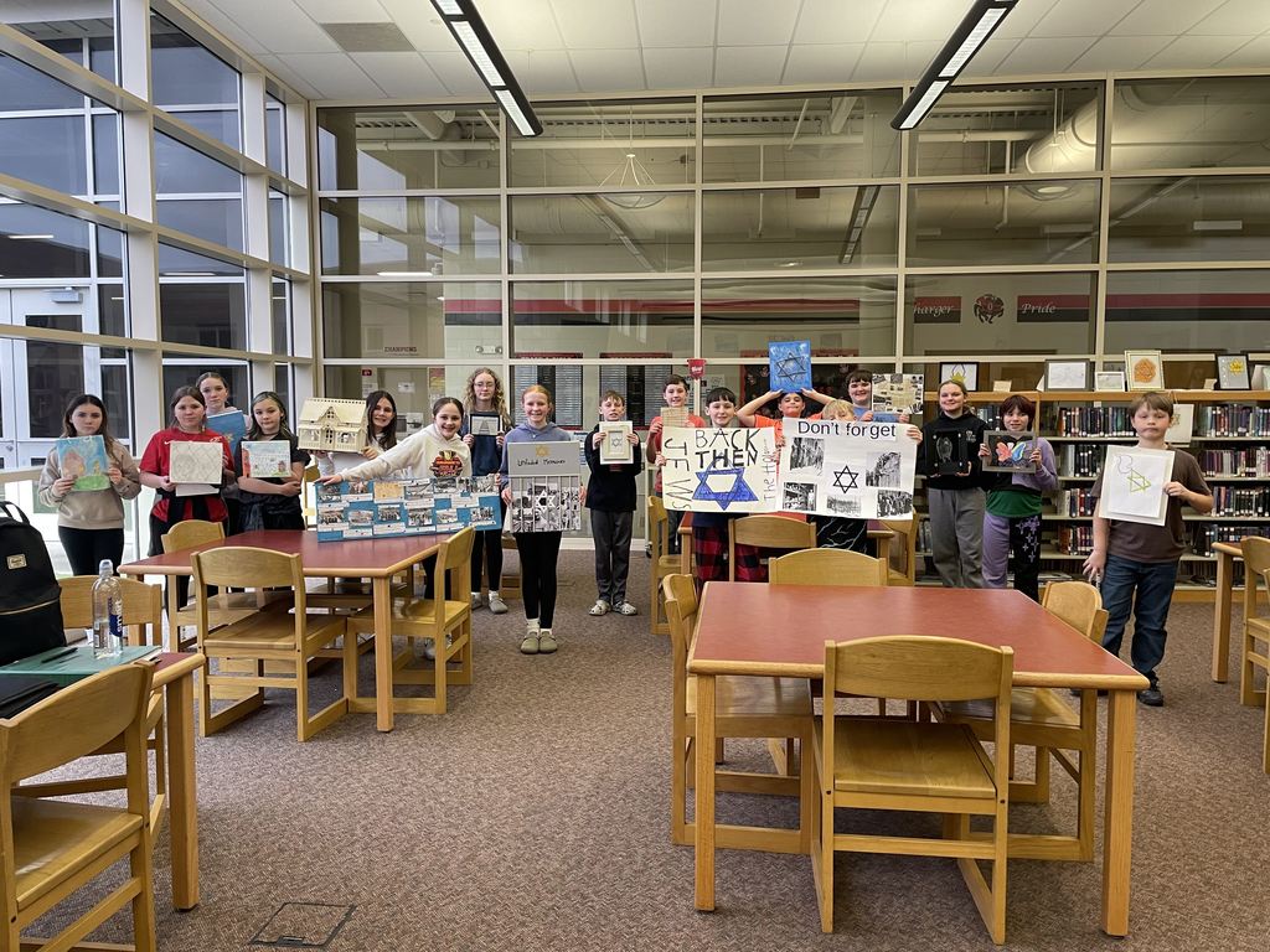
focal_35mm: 26
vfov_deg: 53.1
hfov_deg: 67.3
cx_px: 635
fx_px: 954
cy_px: 476
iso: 100
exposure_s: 1/60
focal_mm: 4.2
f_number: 1.6
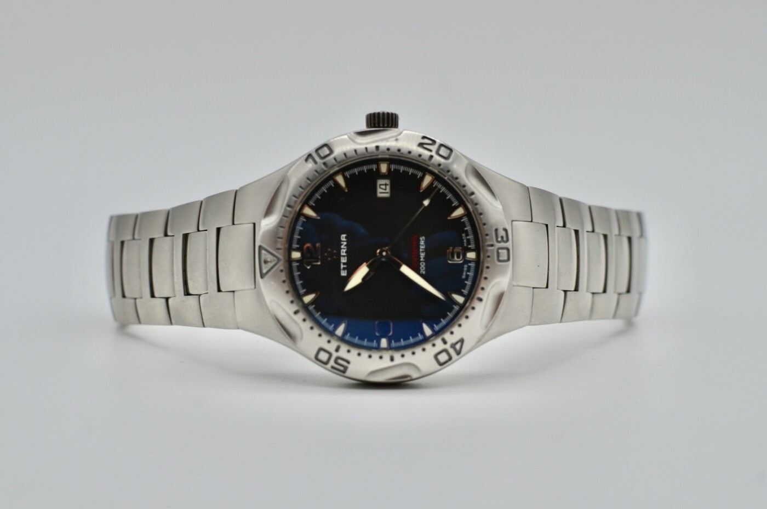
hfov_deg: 37.9
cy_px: 254
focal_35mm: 52
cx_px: 384
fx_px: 1116
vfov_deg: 25.7
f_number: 5.6
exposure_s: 1/125
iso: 320
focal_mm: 35
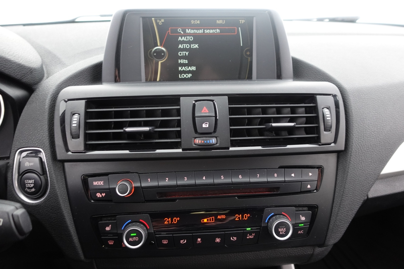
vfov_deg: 53.1
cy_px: 134
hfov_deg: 73.7
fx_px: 269
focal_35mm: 24
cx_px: 202
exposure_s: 1/10
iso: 800
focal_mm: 9.4
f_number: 1.8
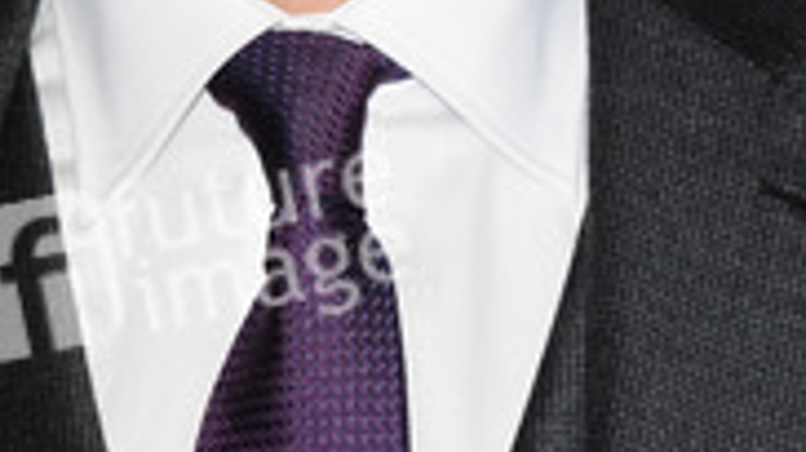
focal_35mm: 467
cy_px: -408
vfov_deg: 2.6
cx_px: 312
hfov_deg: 4.6
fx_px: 9975
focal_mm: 135
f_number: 4.5
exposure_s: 1/200
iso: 320
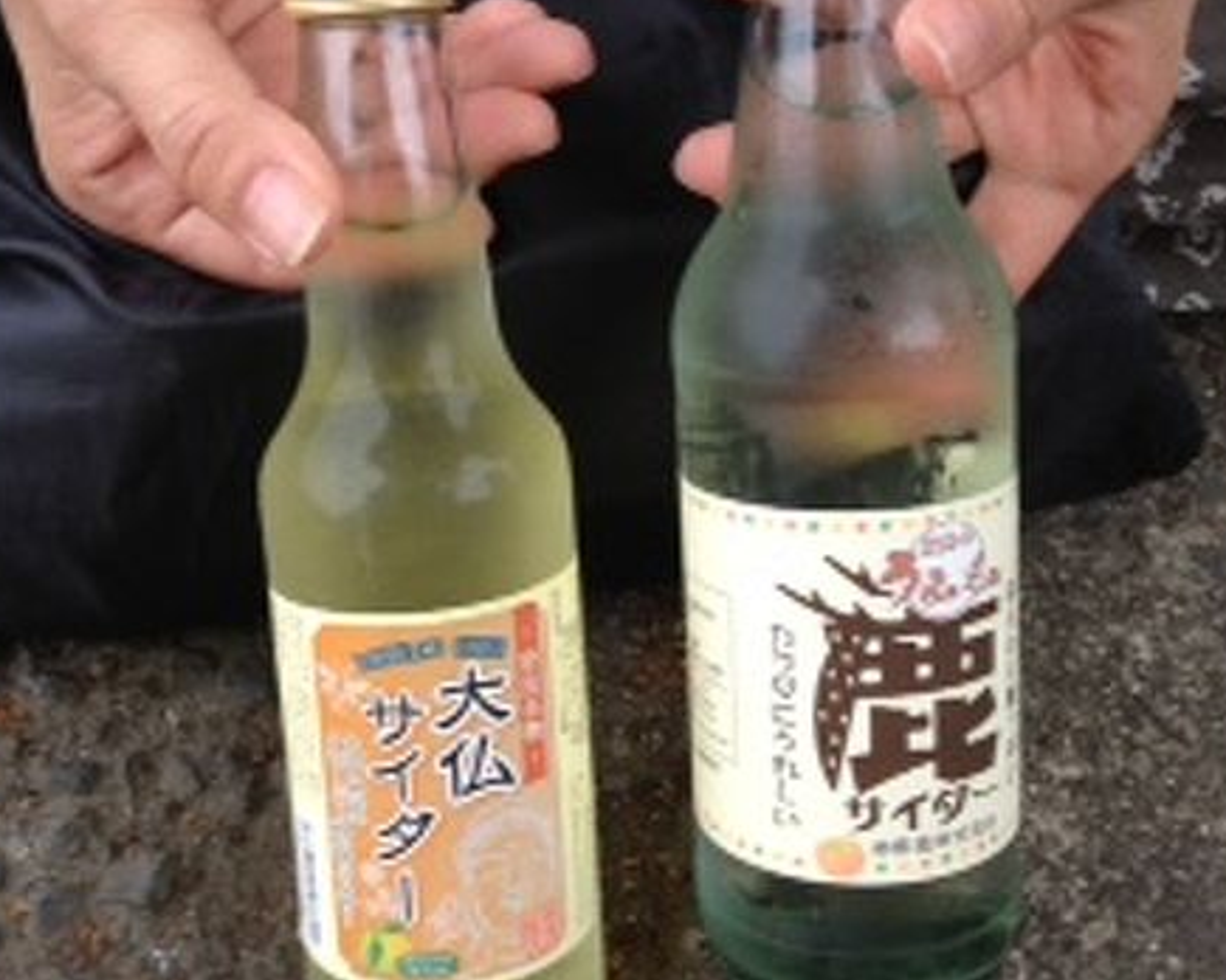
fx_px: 1851
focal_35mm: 51
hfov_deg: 36.6
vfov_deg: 29.6
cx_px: 561
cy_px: 362
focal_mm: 4.28
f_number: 2.4
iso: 50
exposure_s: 1/290
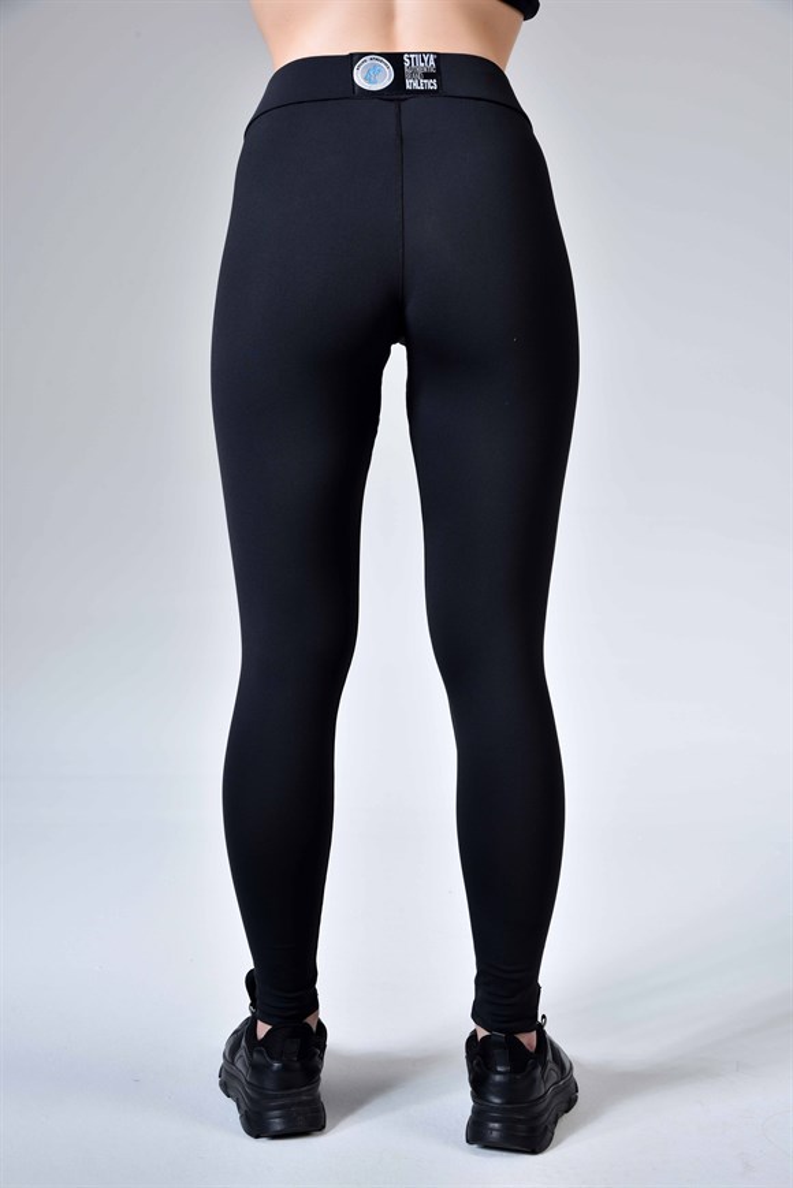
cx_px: 396
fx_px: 2047
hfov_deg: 21.9
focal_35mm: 62
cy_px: 594
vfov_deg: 32.4
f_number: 11
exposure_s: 1/100
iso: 200
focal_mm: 62
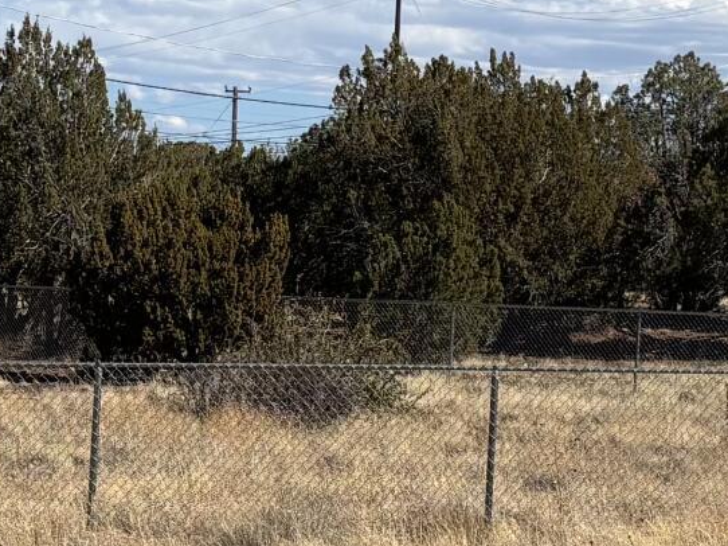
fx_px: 3027
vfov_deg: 10.3
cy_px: 212
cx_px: 212
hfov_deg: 13.7
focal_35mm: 144
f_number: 1.6
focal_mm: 5.96
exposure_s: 1/4255
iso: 50
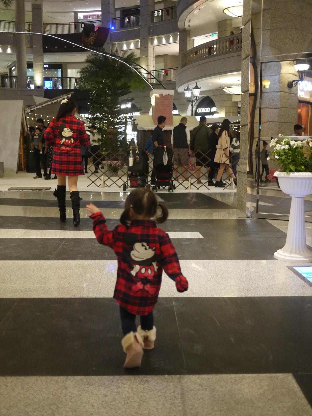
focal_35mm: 40
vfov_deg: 46.8
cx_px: 156
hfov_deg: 36.0
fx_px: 481
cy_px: 208
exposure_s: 1/125
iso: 800
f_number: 1.7
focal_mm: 20
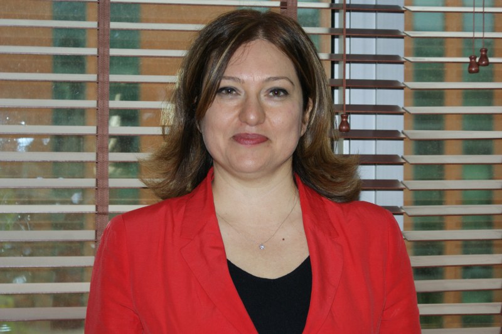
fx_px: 1254
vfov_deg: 15.2
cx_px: 251
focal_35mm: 90
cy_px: 167
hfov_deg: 22.6
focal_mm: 60
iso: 400
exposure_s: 1/100
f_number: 5.6
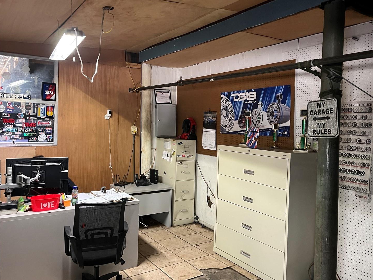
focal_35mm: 29
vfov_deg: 48.2
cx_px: 178
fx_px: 313
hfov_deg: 61.6
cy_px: 131
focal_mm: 5.1
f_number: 1.6
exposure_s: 1/60
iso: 400
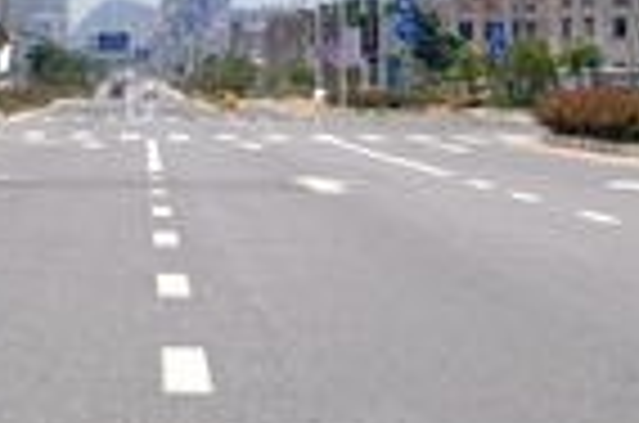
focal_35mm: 214
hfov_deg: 9.5
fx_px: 3784
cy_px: -117
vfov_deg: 6.4
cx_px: -104
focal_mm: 27
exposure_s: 1/2000
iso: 200
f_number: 4
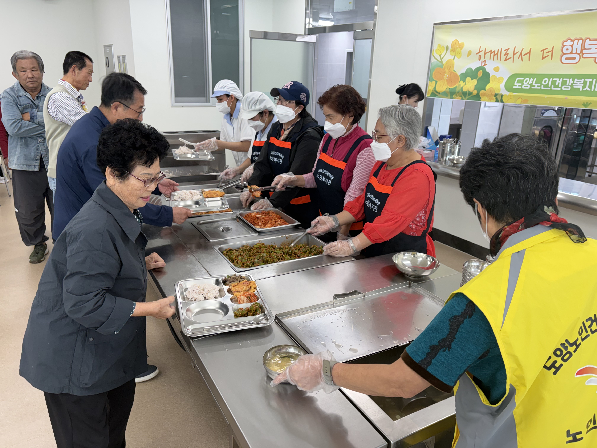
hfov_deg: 67.3
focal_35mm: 26
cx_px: 298
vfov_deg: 53.1
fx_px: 448
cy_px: 224
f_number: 1.6
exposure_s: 1/120
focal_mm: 5.96
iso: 80
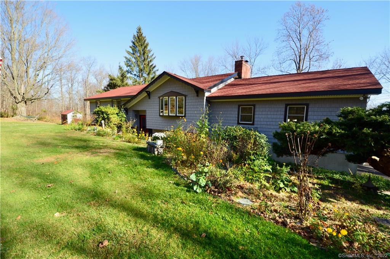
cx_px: 195
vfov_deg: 77.2
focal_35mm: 15
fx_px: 162
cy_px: 130
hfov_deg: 100.5
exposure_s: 1/125
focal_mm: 10
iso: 100
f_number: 5.6
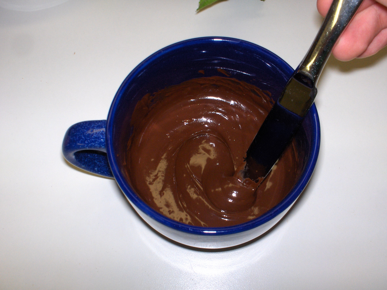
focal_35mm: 37
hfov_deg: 50.1
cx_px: 194
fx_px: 414
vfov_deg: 38.7
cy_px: 145
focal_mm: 6.11
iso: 100
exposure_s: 1/60
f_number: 6.5
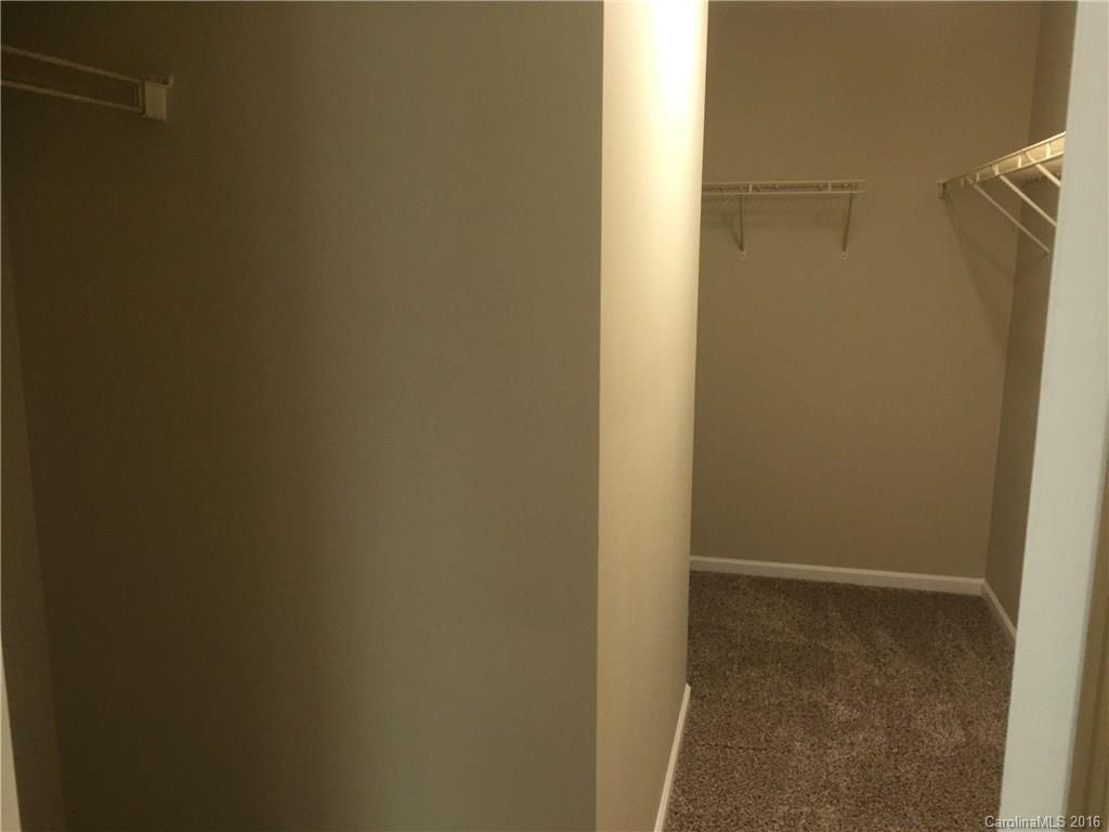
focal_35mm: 29
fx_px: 929
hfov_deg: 61.7
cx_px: 554
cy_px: 416
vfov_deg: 48.2
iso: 250
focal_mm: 4.15
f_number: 2.2
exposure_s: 1/17
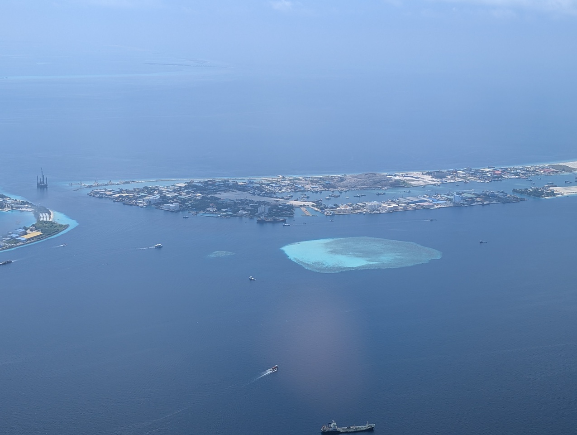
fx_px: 818
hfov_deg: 38.9
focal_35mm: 49
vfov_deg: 29.7
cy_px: 218
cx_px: 288
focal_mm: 6.9
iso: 19
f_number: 1.68
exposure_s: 1/1631
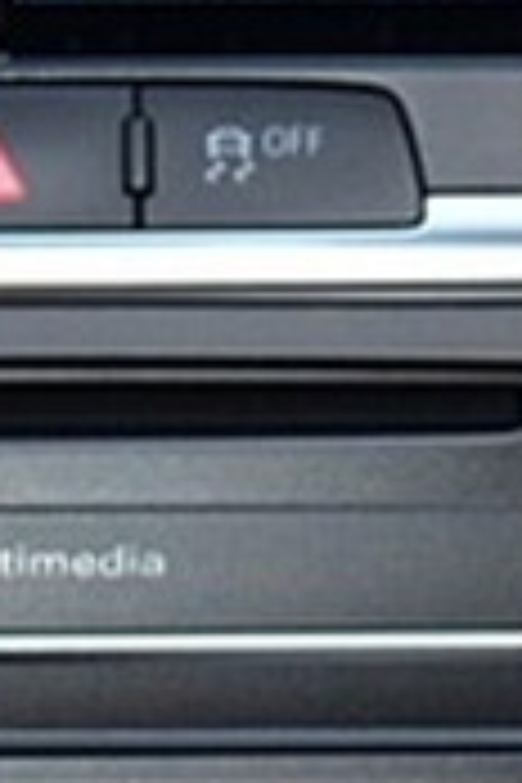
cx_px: -63
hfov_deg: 3.9
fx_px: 7677
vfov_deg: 5.7
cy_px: 1388
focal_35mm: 353
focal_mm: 32
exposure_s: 1/60
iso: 400
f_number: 4.2
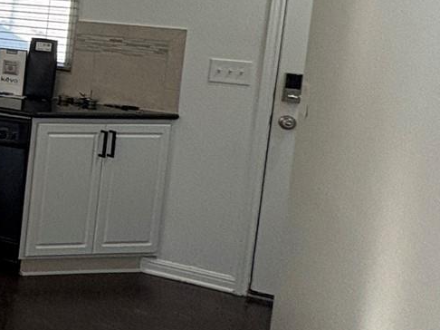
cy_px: 24
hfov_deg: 21.3
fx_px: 750
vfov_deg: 24.0
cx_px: -357
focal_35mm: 59
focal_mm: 2.22
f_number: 2.2
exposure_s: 1/120
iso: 160
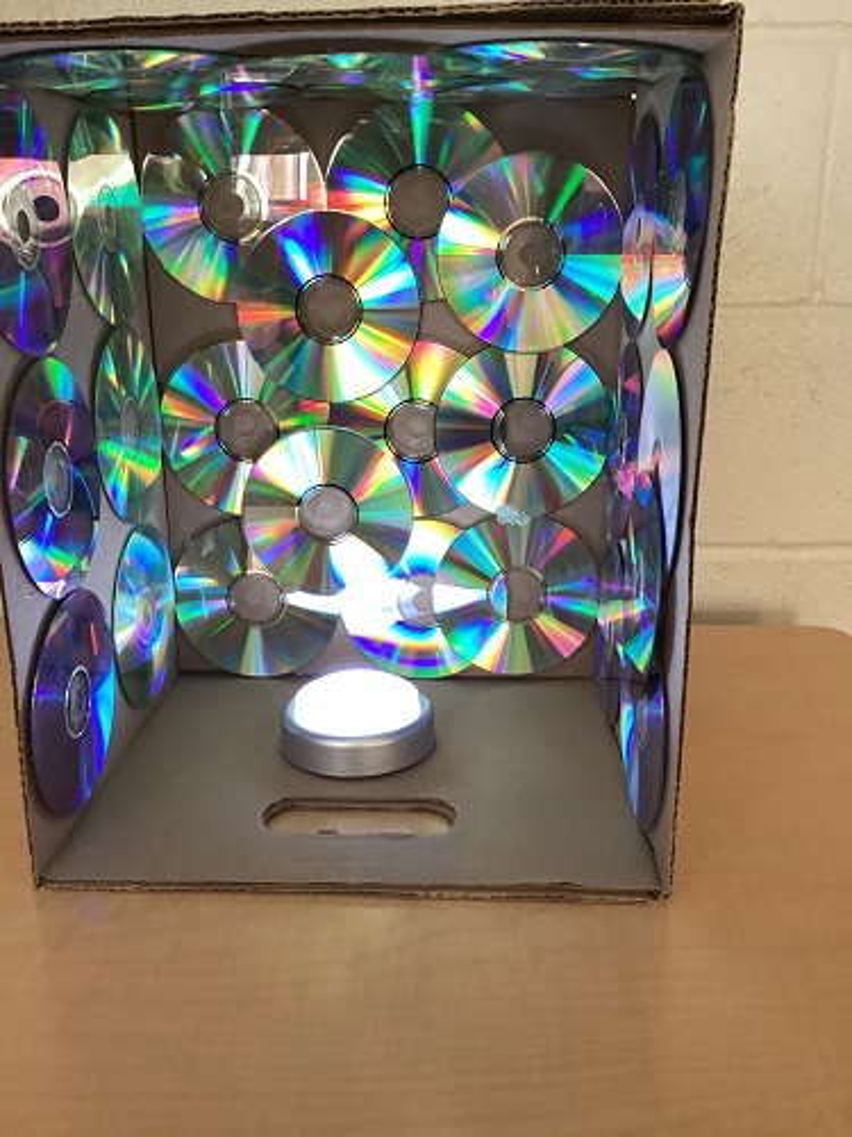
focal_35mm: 31
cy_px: 568
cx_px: 426
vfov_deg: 58.4
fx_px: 1017
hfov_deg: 45.4
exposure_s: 1/60
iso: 200
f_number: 2.4
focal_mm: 3.3
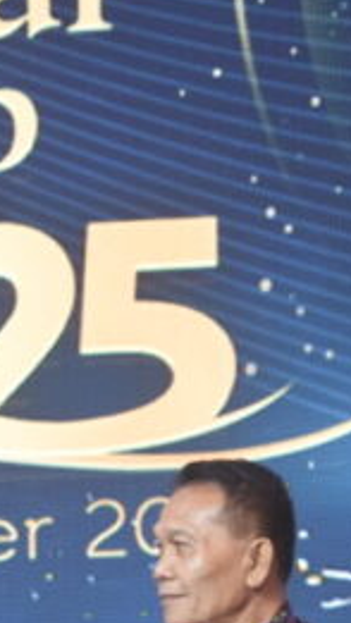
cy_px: 582
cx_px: -229
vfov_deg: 3.8
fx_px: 9290
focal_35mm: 562
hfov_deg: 2.2
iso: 2500
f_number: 6.3
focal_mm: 187
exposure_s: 1/100
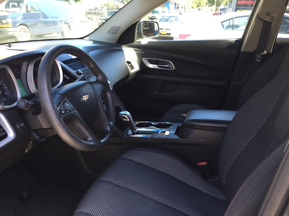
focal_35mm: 29
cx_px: 144
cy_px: 108
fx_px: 242
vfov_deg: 48.2
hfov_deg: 61.7
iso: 50
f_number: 2.2
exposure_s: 1/120
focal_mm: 4.15
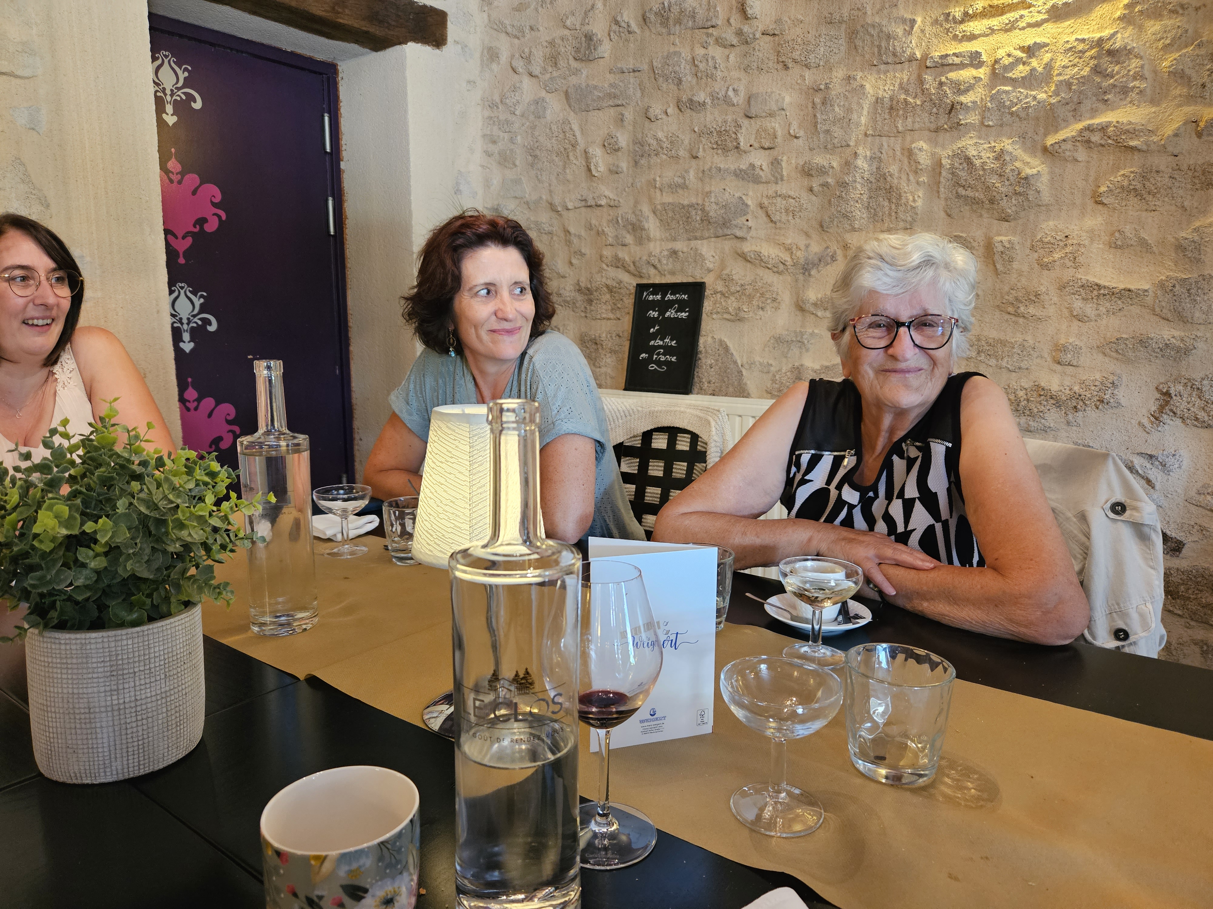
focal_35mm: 23
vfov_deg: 58.9
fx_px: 806
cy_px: 454
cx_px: 606
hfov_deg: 73.9
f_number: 1.8
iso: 640
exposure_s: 1/50
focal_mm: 5.4
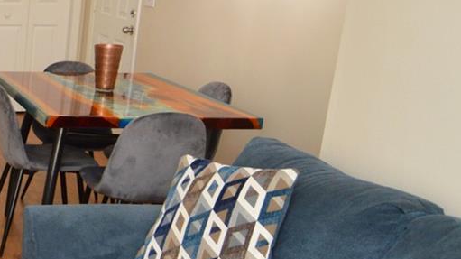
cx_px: -166
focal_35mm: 59
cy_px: 160
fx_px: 721
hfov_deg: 28.0
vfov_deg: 20.3
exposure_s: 1/60
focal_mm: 12
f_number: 4
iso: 560
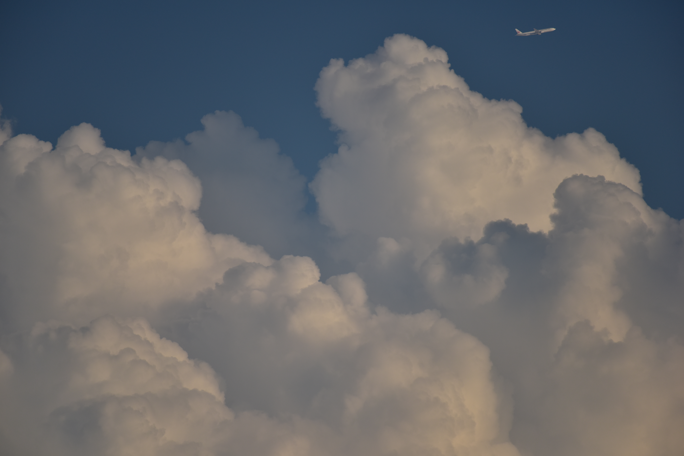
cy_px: 228
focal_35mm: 500
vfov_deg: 2.8
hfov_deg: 4.1
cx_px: 342
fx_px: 9502
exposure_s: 1/1000
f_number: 5.6
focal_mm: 500
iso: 360
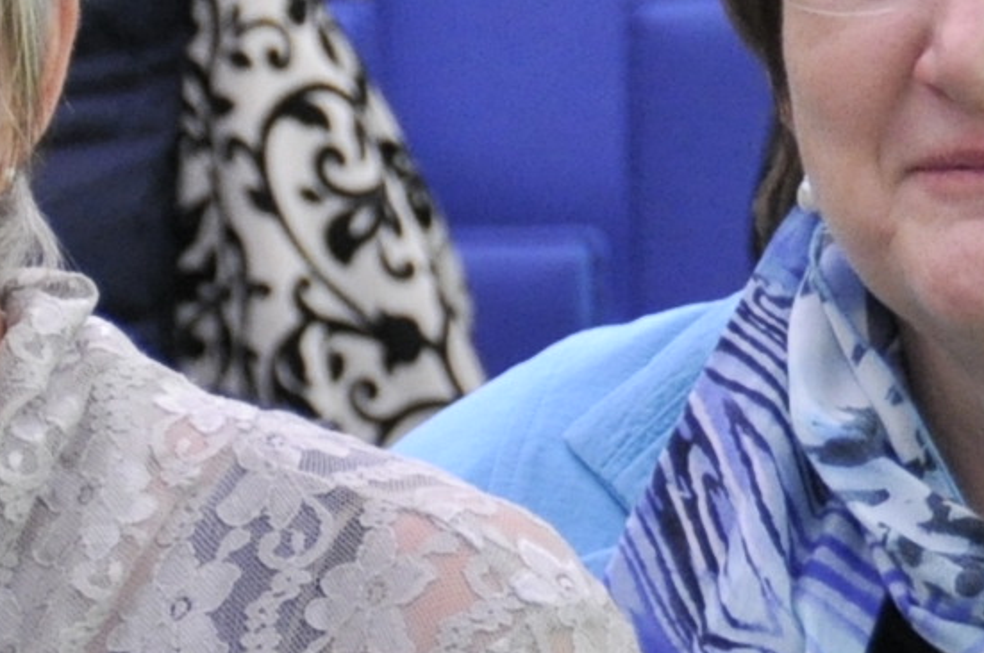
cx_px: -582
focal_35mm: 438
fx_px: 11958
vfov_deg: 3.1
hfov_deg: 4.7
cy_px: 1063
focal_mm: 50
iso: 800
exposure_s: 1/40
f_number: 4.8
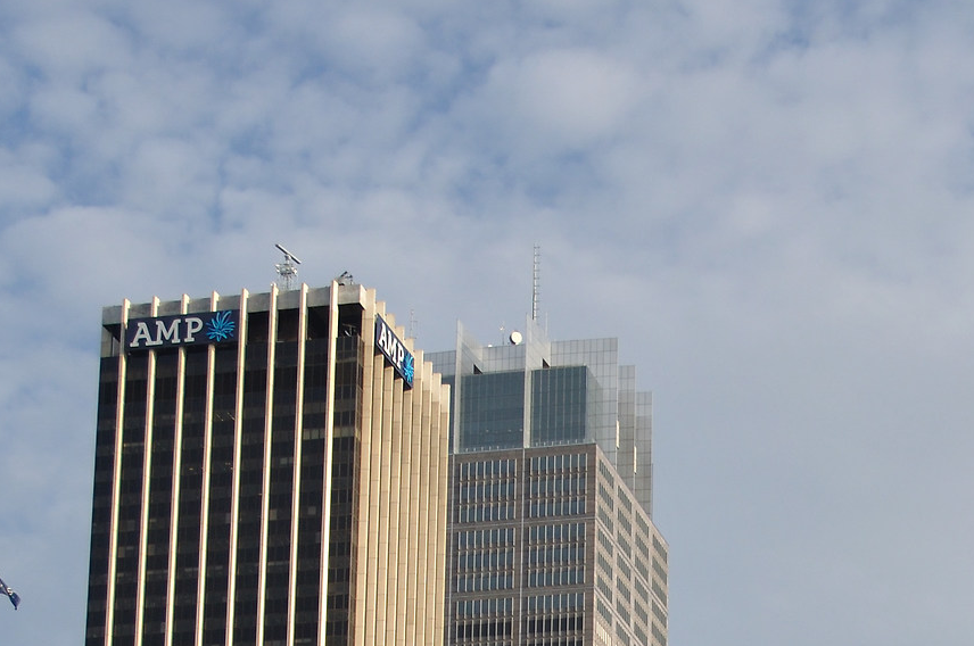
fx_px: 3523
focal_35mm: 130
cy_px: 845
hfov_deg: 15.7
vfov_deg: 10.3
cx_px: 716
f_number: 4
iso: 200
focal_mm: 31
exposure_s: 1/1250
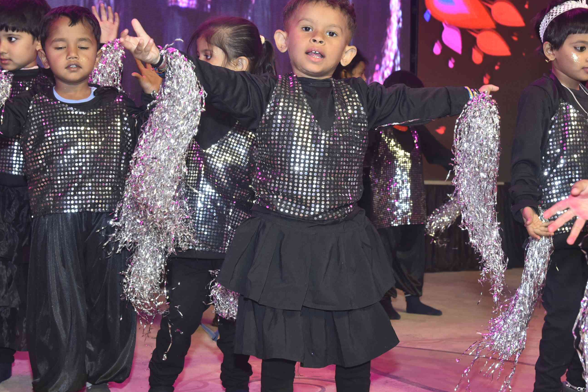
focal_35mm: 66
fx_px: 1078
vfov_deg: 20.5
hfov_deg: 30.5
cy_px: 124
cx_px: 316
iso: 400
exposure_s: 1/160
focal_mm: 38
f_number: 5
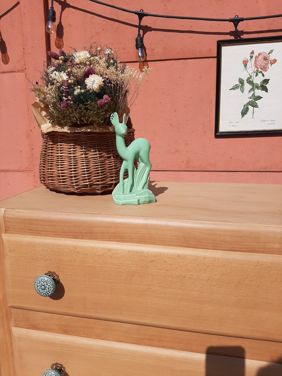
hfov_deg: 53.1
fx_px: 282
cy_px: 188
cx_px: 141
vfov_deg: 67.3
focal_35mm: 26
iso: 40
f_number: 1.7
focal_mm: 3.93
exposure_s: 1/5208
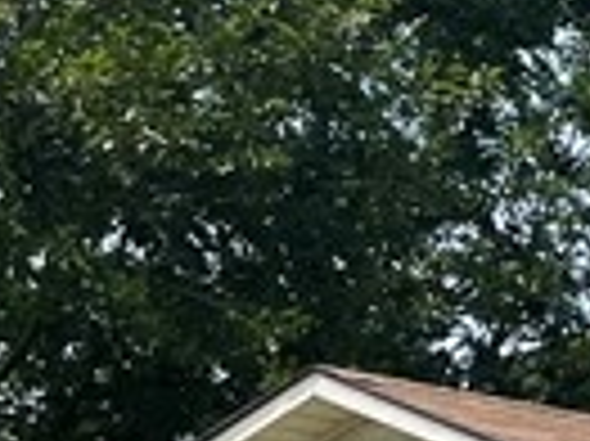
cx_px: 1802
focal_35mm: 204
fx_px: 3474
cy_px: 873
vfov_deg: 7.0
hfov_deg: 8.2
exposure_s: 1/2747
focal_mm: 4.2
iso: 32
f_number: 1.6
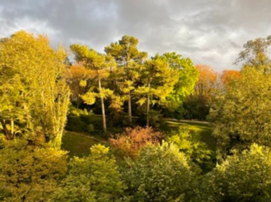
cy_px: 100
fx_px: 211
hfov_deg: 65.4
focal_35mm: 27
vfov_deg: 51.2
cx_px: 131
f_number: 1.6
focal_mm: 4.2
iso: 32
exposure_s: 1/125
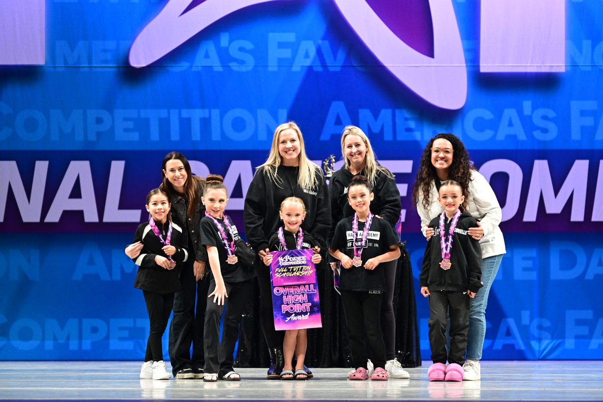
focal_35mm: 200
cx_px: 302
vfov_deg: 6.9
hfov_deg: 10.3
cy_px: 201
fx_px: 3350
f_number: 2.8
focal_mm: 200
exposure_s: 1/1000
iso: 2500
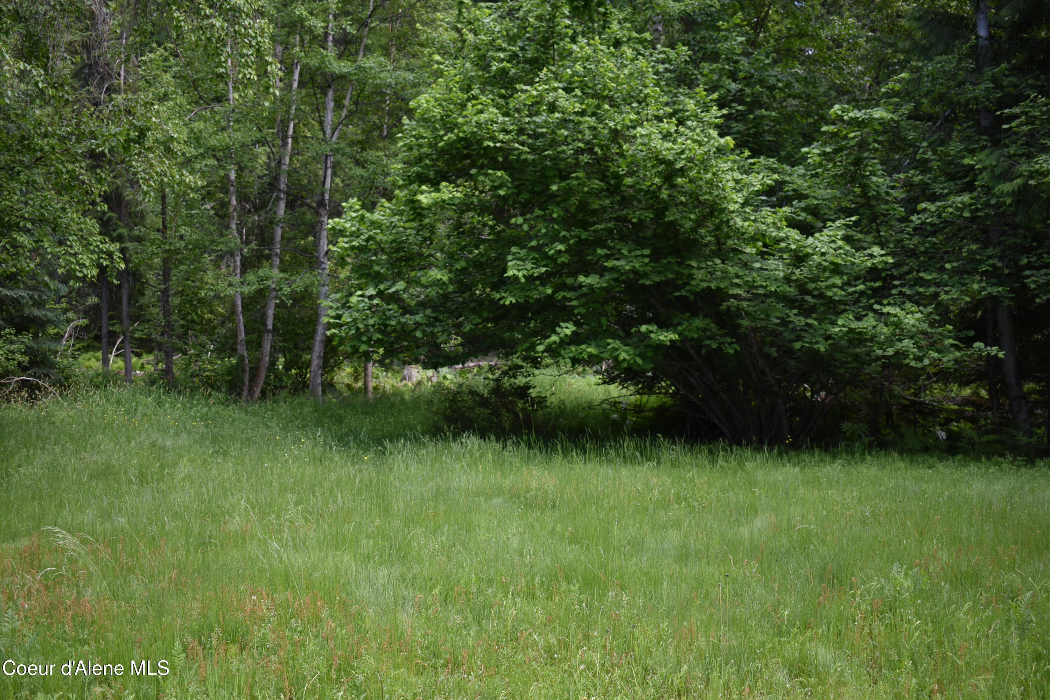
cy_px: 350
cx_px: 525
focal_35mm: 42
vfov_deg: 31.9
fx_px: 1225
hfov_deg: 46.4
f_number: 4.2
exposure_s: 1/160
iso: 100
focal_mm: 28
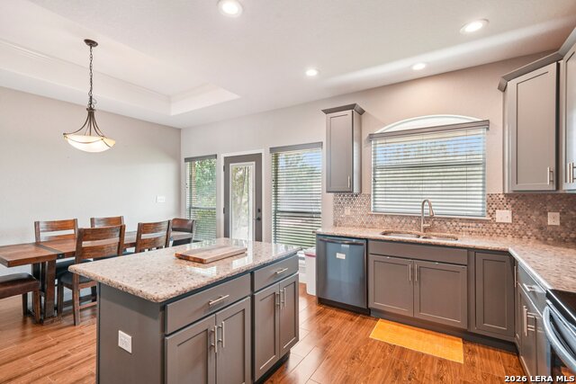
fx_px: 256
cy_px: 192
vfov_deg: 73.8
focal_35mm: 16
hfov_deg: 96.7
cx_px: 288
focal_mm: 16
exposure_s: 1/40
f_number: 8
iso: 800
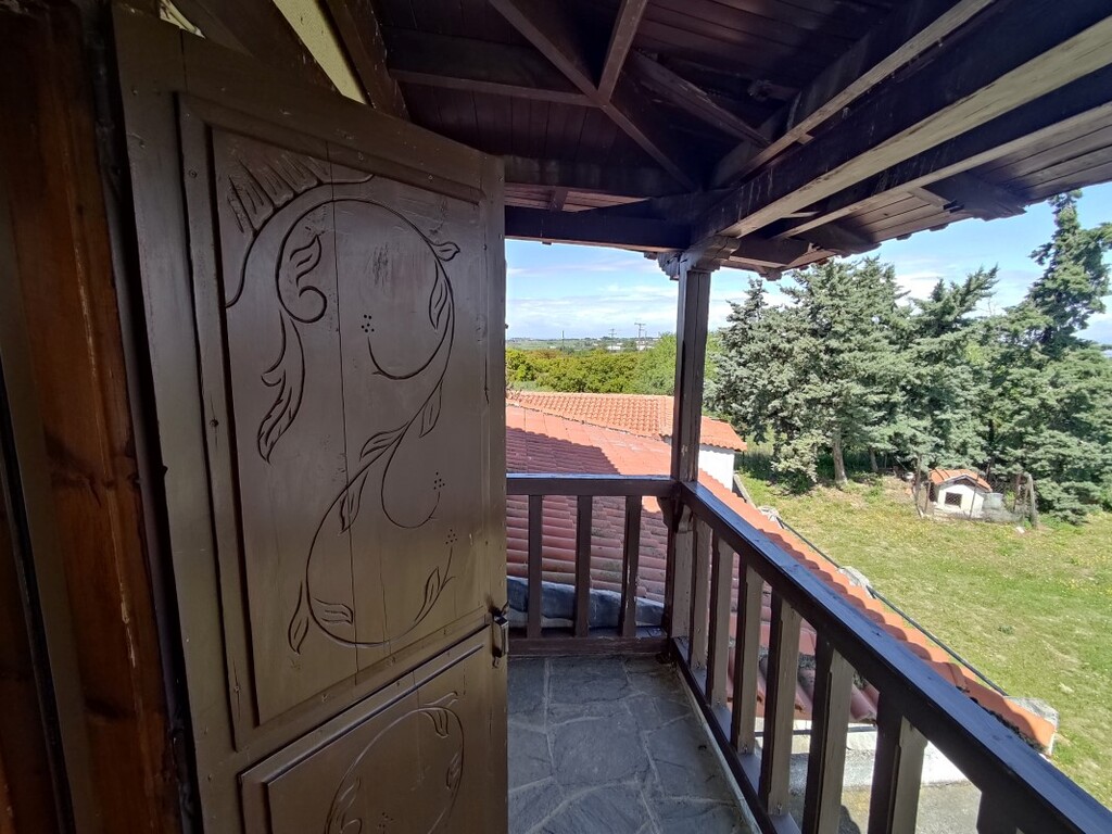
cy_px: 417
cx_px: 556
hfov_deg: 98.2
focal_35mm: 15
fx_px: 482
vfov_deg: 81.7
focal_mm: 1.6
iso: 50
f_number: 2.2
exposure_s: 1/133
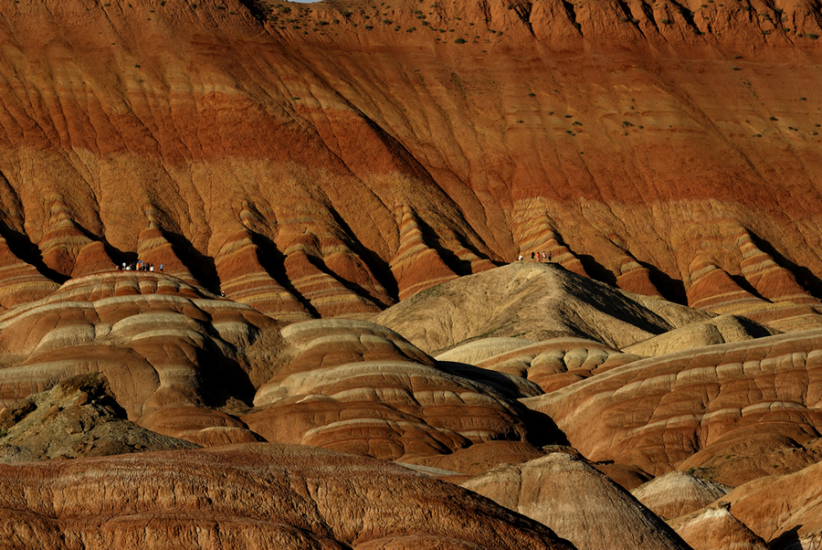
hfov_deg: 6.9
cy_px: 275
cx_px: 411
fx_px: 6856
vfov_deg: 4.6
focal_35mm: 300
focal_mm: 200
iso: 100
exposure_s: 1/200
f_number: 10
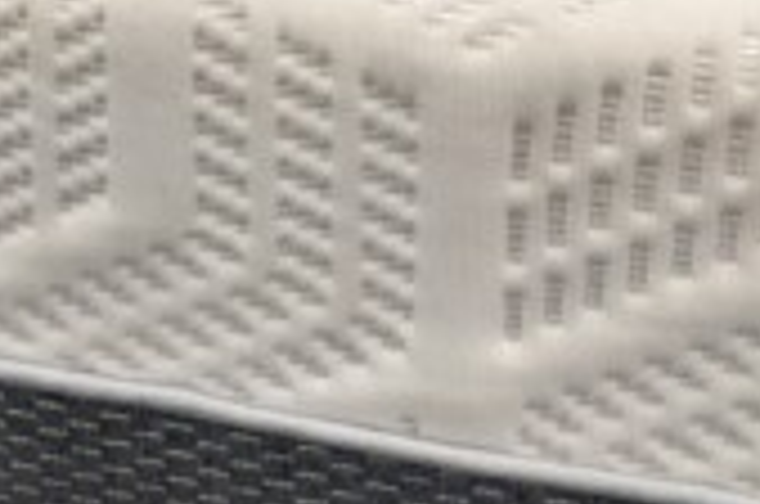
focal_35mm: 74
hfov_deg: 26.6
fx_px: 1559
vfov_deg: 17.7
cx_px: 90
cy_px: 554
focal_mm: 5.43
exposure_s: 1/50
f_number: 1.89
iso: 333
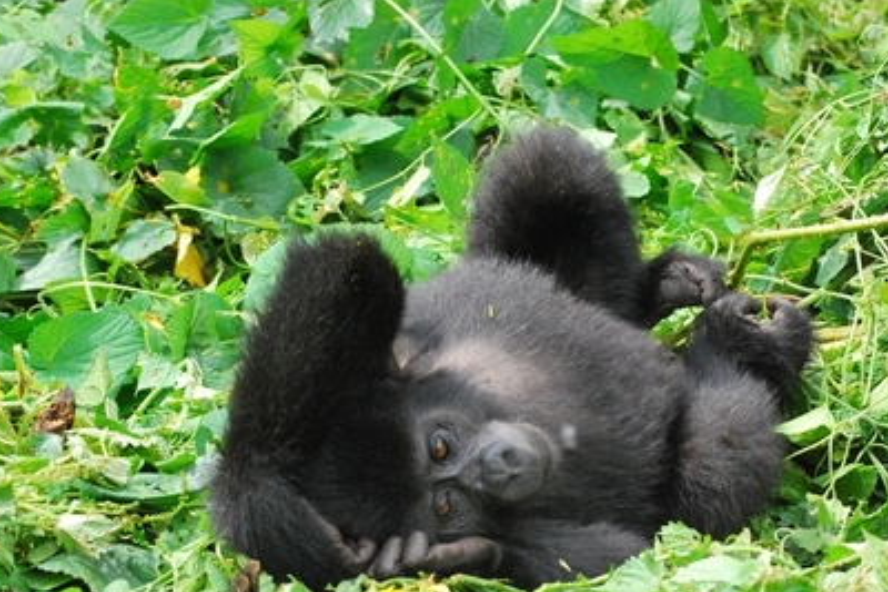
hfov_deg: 13.4
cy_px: 425
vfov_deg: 9.0
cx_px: 526
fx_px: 3775
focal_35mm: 153
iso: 1600
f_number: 8
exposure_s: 1/800
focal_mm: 68
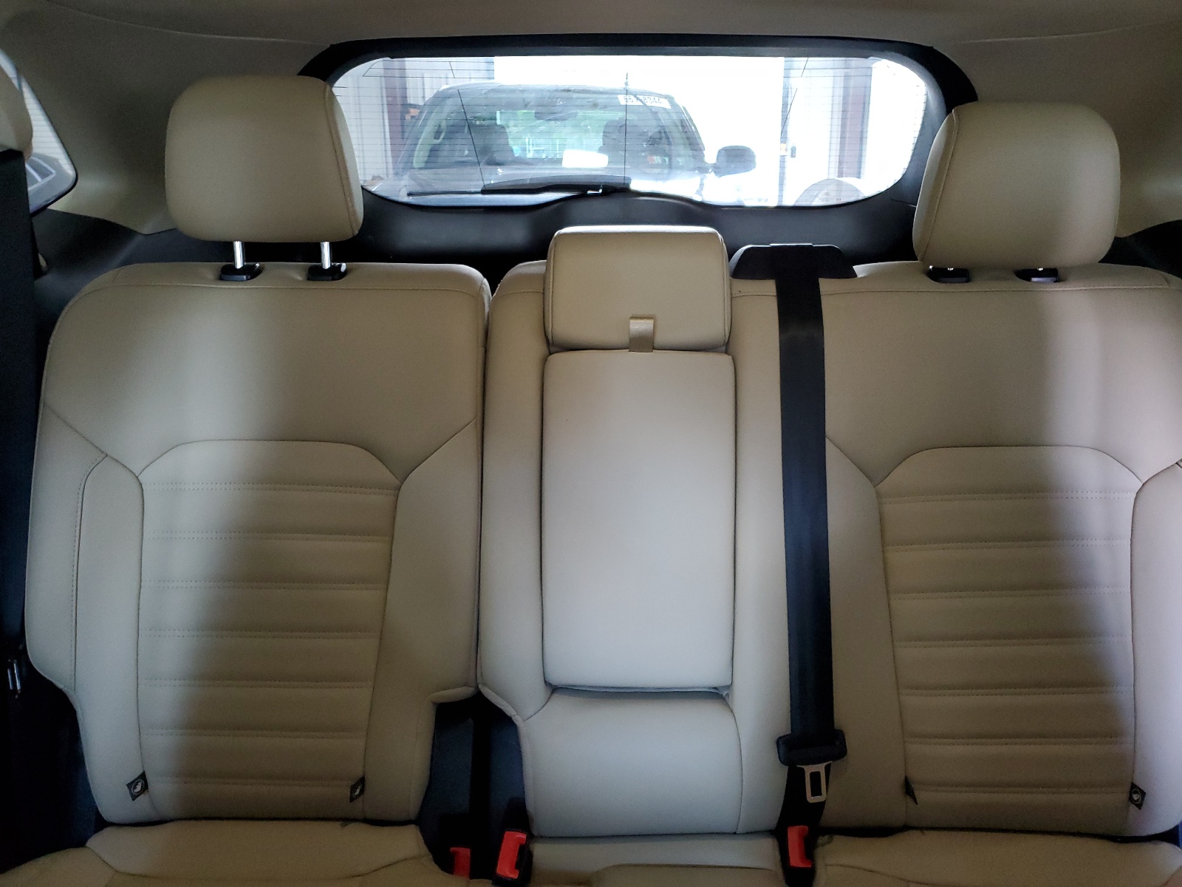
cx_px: 591
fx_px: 888
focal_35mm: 26
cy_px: 444
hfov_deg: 67.3
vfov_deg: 53.1
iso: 330
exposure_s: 1/30
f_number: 1.5
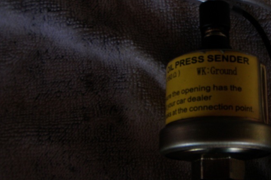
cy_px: 77
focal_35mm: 61
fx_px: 459
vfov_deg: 22.2
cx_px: 204
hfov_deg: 32.3
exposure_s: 1/30
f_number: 3.5
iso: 80
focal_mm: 6.7
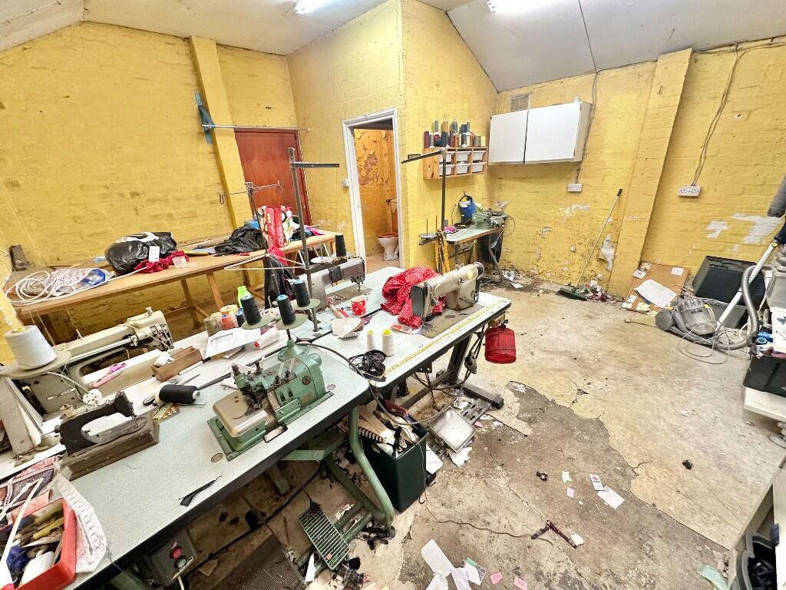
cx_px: 393
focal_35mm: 14
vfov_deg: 85.7
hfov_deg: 102.1
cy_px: 295
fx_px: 318
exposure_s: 1/50
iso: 200
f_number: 2.2
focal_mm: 2.22
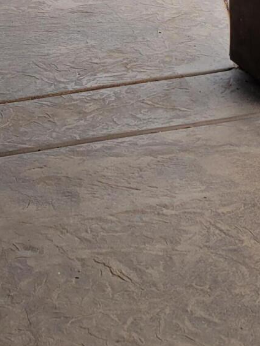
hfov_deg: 15.9
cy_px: -122
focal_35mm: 92
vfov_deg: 19.4
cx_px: 37
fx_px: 921
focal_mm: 5.4
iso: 40
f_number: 1.8
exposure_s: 1/369
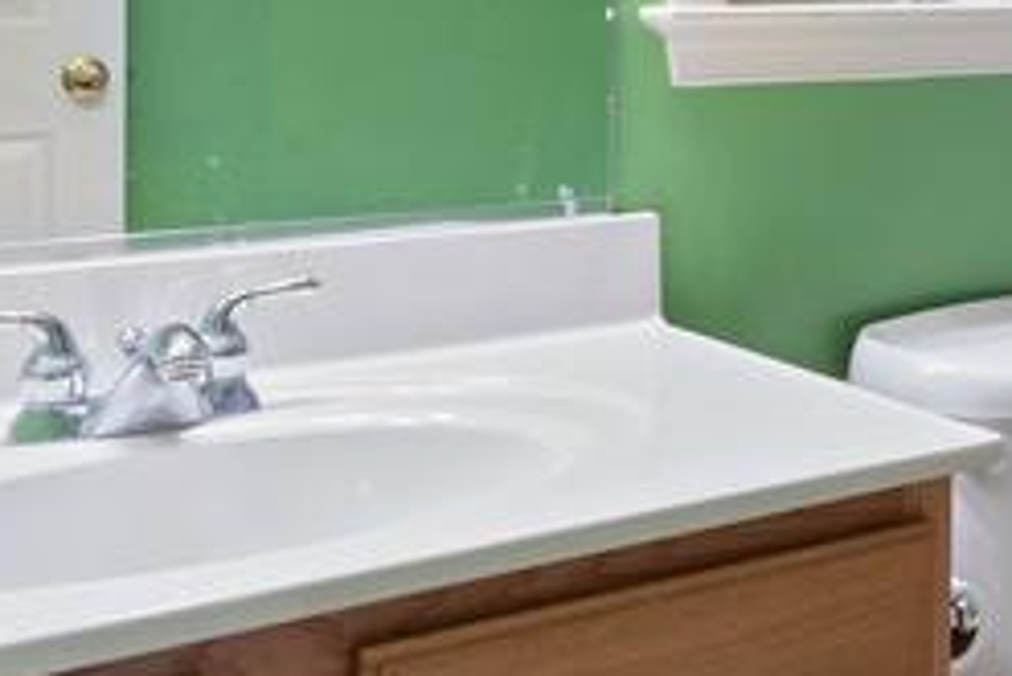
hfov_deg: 29.8
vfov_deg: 22.9
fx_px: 1631
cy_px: 76
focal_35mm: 58
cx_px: 1196
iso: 640
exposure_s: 1/3
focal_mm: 14
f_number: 8
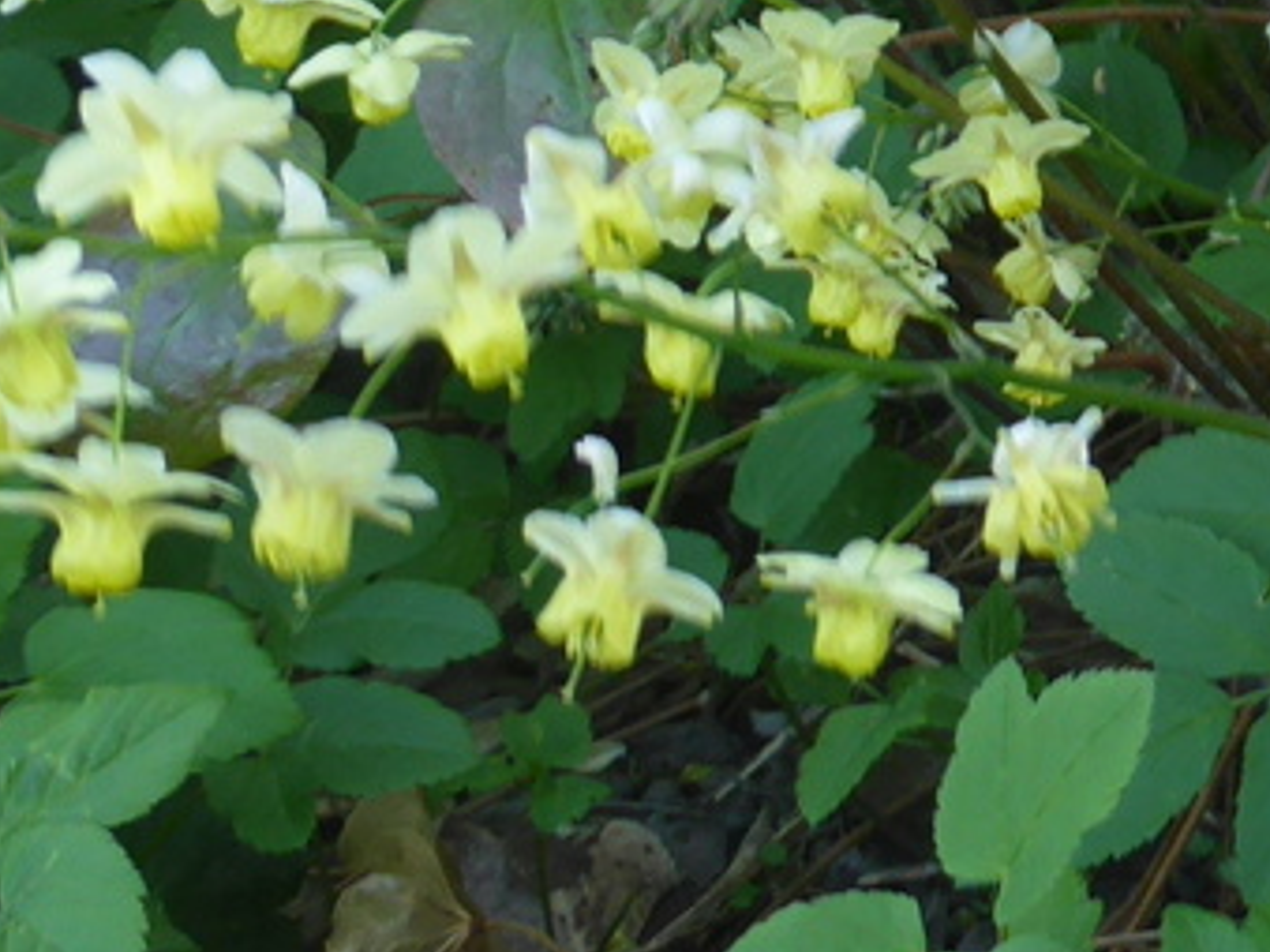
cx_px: 1821
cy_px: -349
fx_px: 5061
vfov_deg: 10.5
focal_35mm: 138
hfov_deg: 13.6
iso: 100
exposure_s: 1/30
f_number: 3.9
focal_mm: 6.9
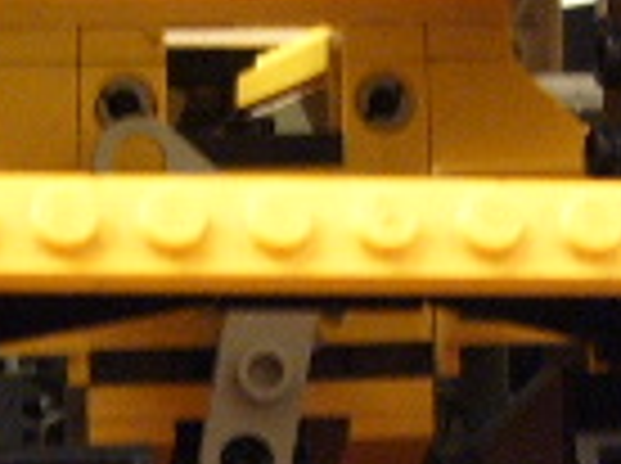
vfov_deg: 8.6
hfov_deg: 11.5
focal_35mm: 172
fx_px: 3080
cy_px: 464
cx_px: 248
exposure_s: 1/6
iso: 141
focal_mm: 6.2
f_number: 2.9
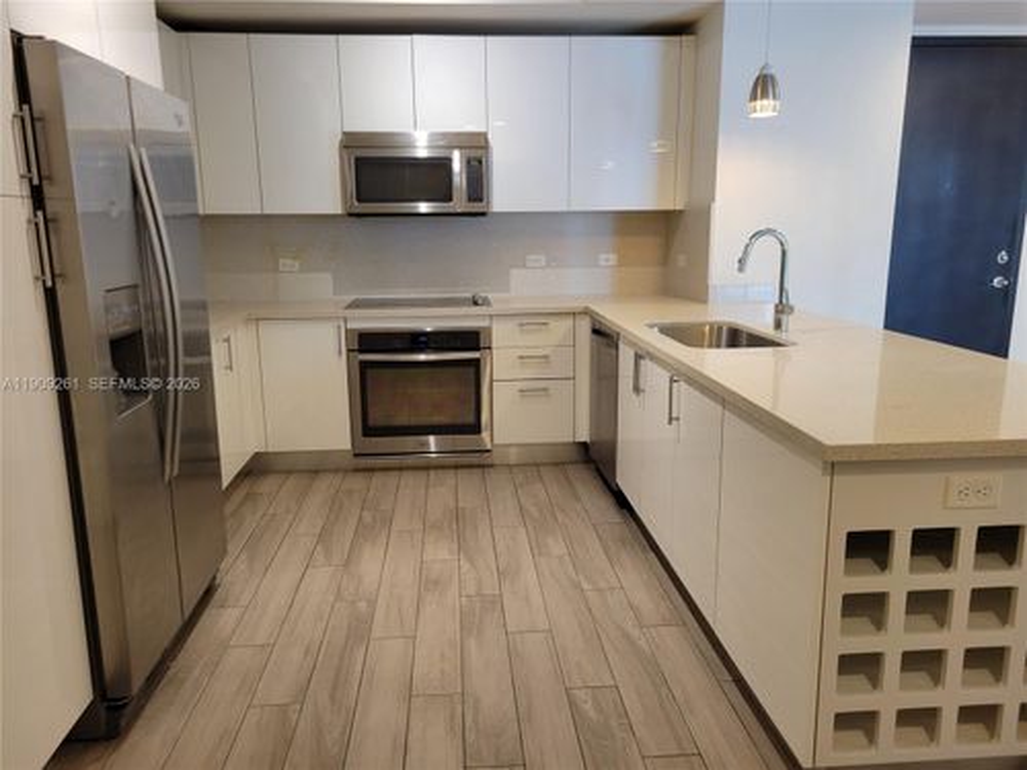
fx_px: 771
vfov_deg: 53.1
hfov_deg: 67.3
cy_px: 385
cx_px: 514
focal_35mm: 26
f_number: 1.8
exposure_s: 1/46.6
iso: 200
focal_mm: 5.4
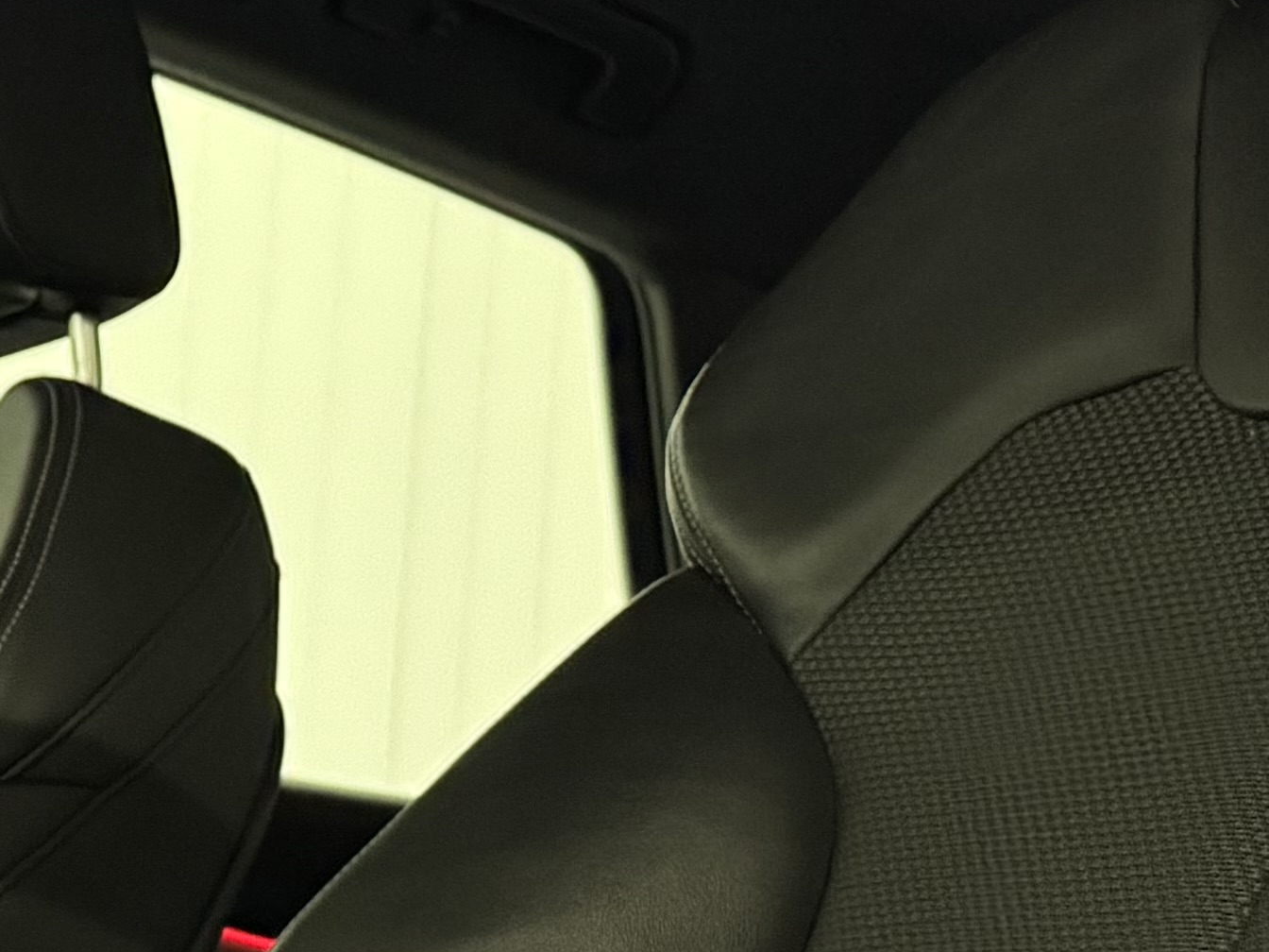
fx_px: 3739
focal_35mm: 102
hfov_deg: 18.6
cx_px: -68
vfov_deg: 14.4
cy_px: 747
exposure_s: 1/39
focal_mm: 6.76
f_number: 1.78
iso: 1000
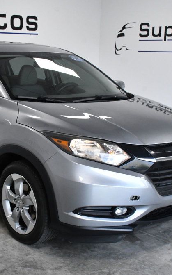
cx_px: 53
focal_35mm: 56
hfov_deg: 23.0
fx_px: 420
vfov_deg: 36.3
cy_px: 138
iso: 2500
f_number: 10
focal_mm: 24
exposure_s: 1/400
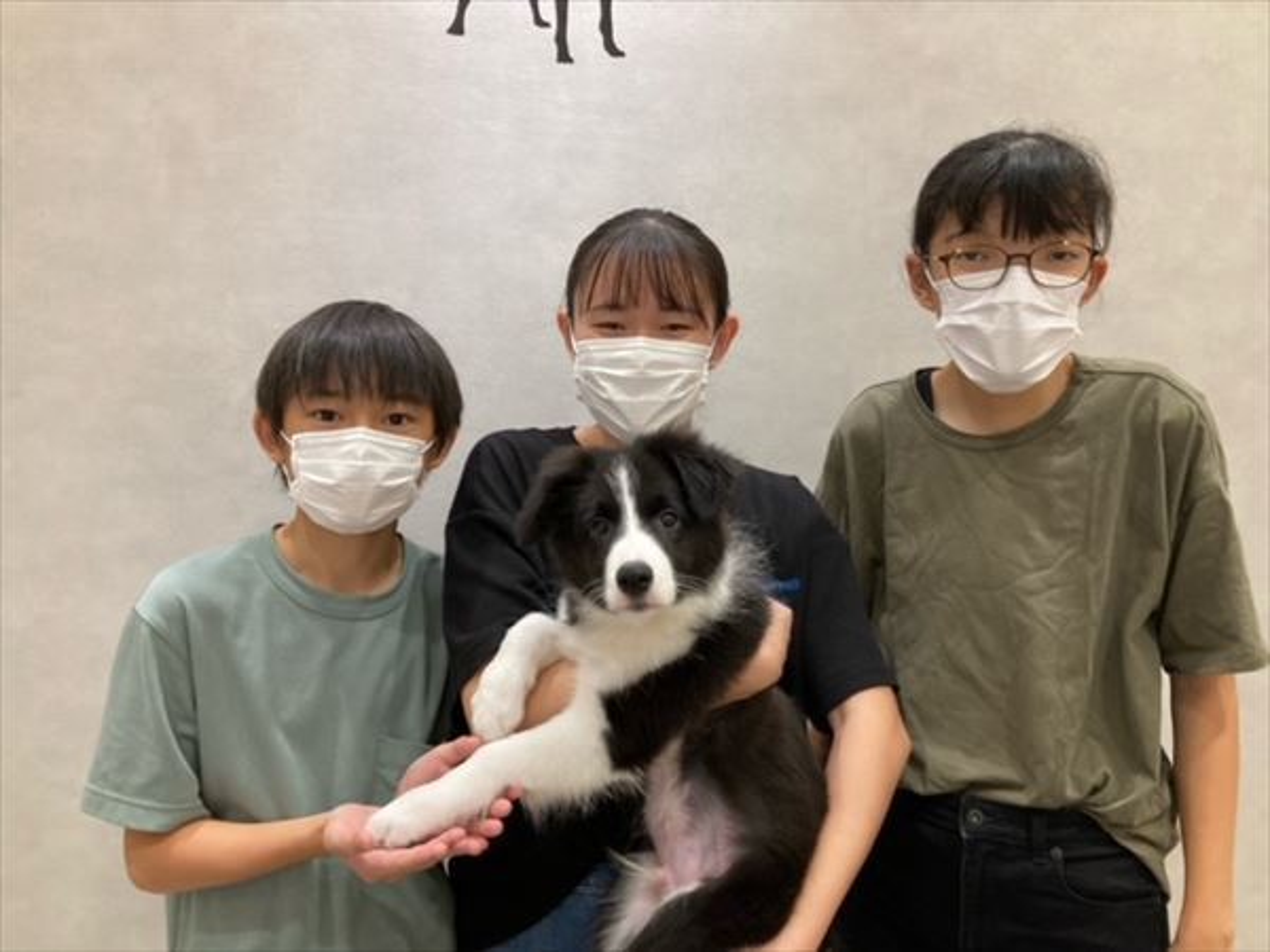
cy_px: 476
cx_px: 635
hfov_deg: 63.4
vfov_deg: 49.7
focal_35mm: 28
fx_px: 1027
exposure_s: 1/60
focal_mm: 3.99
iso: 50
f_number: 1.8
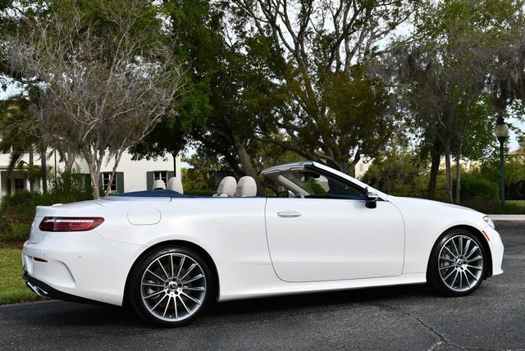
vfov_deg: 28.1
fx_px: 701
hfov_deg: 41.1
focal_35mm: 48
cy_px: 176
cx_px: 262
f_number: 8
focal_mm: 24
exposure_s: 1/250
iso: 125
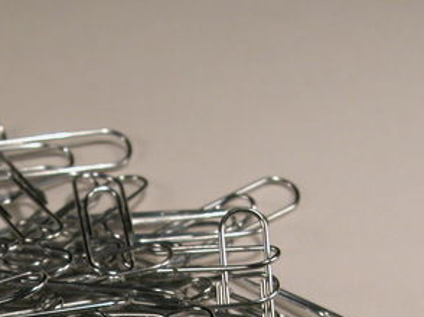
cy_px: 411
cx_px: 40
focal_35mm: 158
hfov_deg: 12.4
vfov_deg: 9.2
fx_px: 1934
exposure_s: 1/159
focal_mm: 14.7
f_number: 4.4
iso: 100
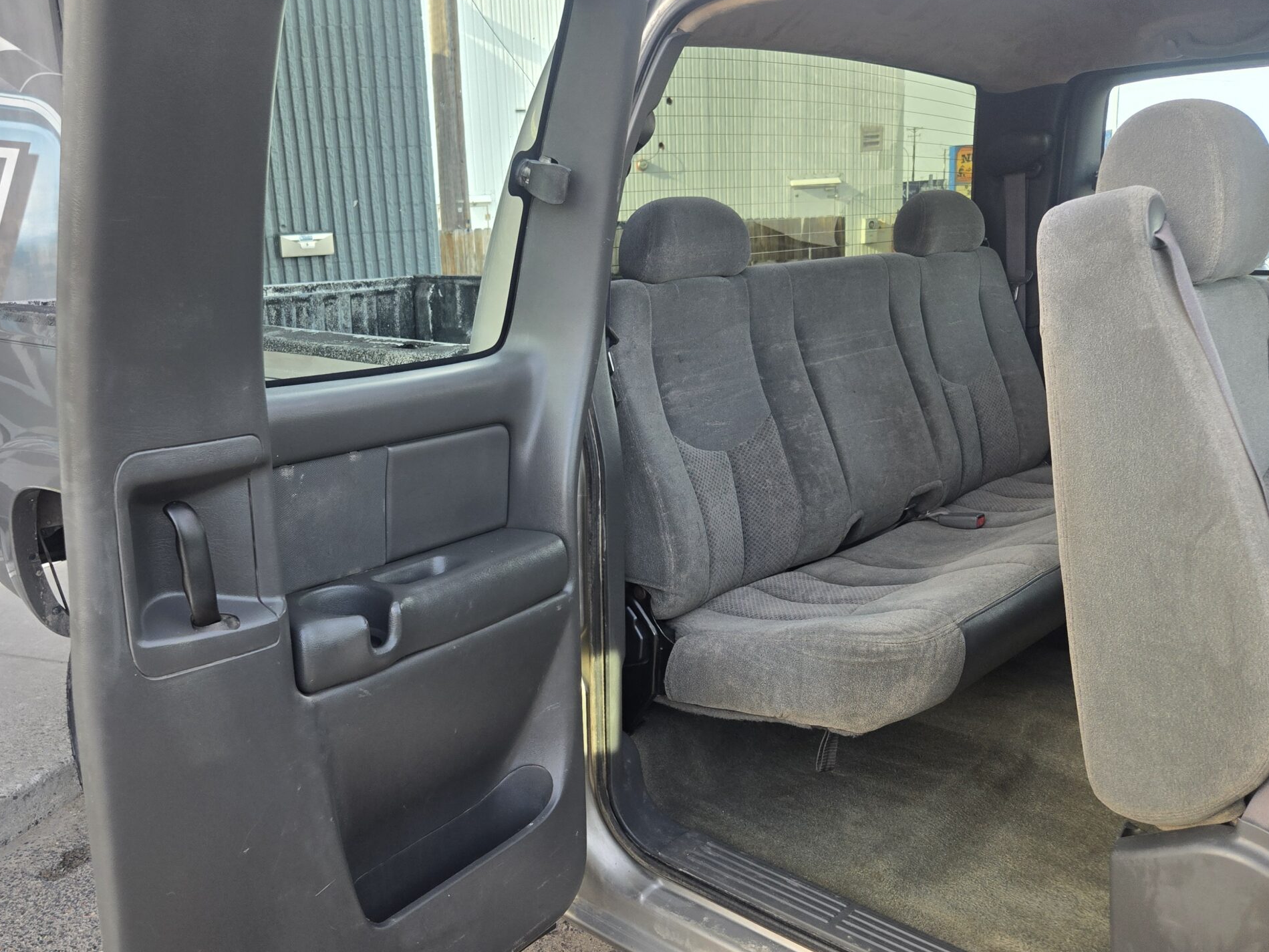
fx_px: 1137
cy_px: 535
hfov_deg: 58.0
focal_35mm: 31
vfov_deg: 45.4
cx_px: 529
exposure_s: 1/508
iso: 80
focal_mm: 5.4
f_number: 1.8
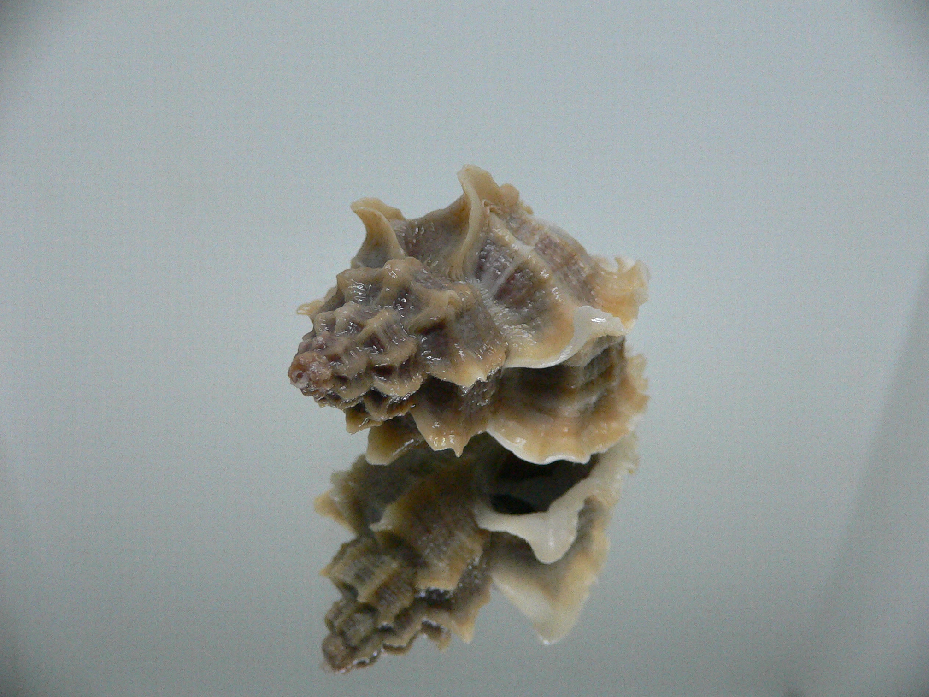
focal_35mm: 35
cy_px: 348
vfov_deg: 40.7
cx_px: 464
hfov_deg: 52.6
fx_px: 939
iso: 200
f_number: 2.8
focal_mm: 4.6
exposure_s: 1/50
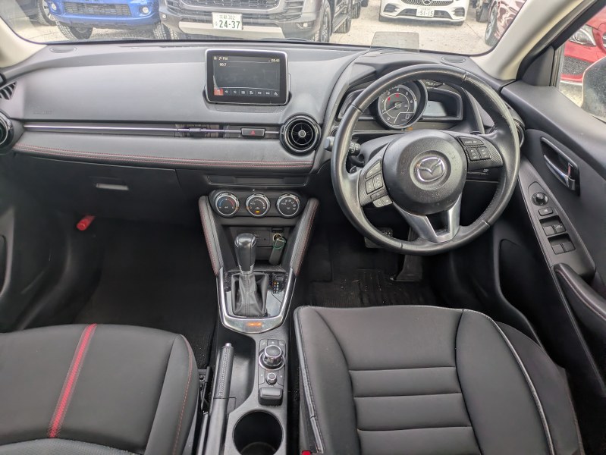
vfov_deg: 54.9
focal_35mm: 25
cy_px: 228
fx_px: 438
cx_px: 303
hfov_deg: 69.4
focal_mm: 5.43
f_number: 1.89
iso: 49
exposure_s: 1/203
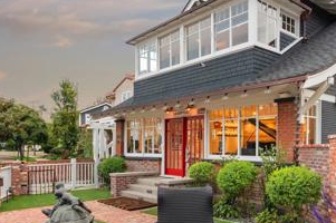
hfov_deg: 55.8
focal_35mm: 34
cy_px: 155
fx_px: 317
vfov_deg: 38.2
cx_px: 184
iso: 400
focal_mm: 16
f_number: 11
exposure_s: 1/4
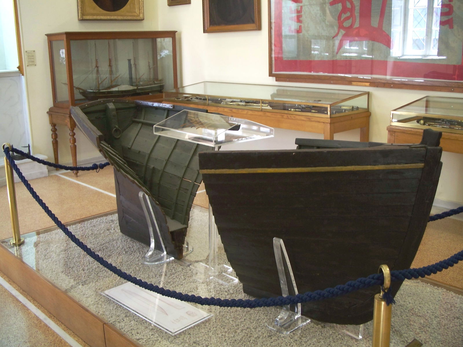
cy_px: 174
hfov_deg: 50.1
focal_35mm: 37
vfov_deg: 38.7
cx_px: 232
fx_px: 495
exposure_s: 1/8
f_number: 2.8
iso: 200
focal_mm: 7.8
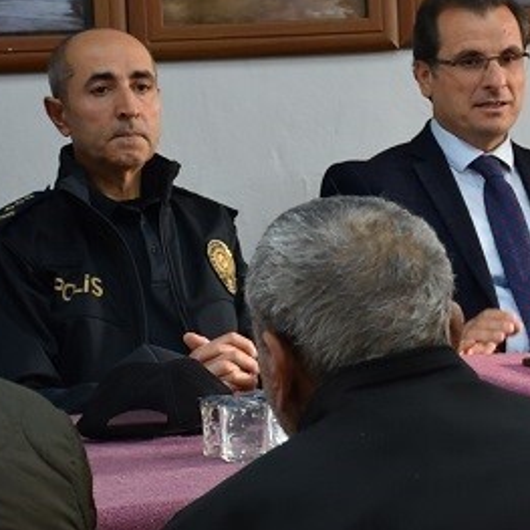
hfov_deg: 8.3
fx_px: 3620
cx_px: 552
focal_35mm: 209
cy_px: 232
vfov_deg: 8.4
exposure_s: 1/60
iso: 720
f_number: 4.5
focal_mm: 48
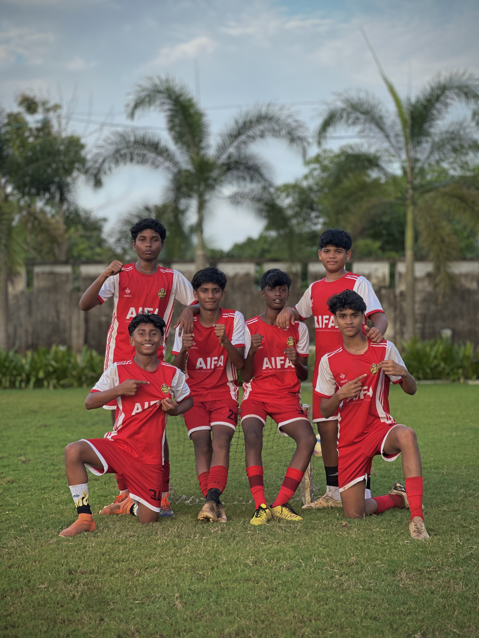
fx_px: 1421
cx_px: 240
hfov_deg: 19.1
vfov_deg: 25.3
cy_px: 319
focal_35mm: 77
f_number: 2.8
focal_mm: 9
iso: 64
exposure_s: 1/121
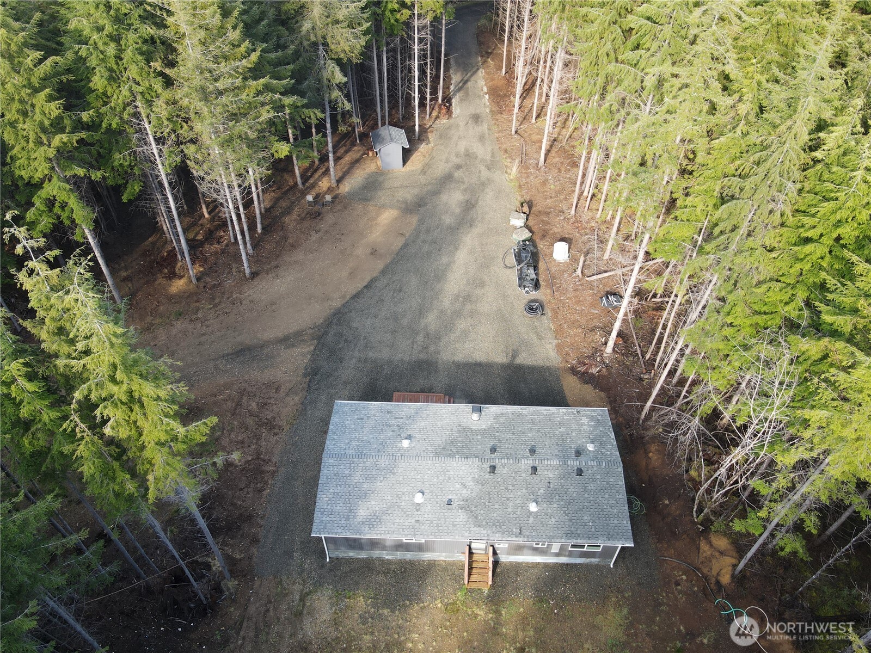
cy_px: 326
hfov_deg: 71.6
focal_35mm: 24
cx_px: 436
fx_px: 604
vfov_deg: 56.8
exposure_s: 1/50
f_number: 2.8
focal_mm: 4.5
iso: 100
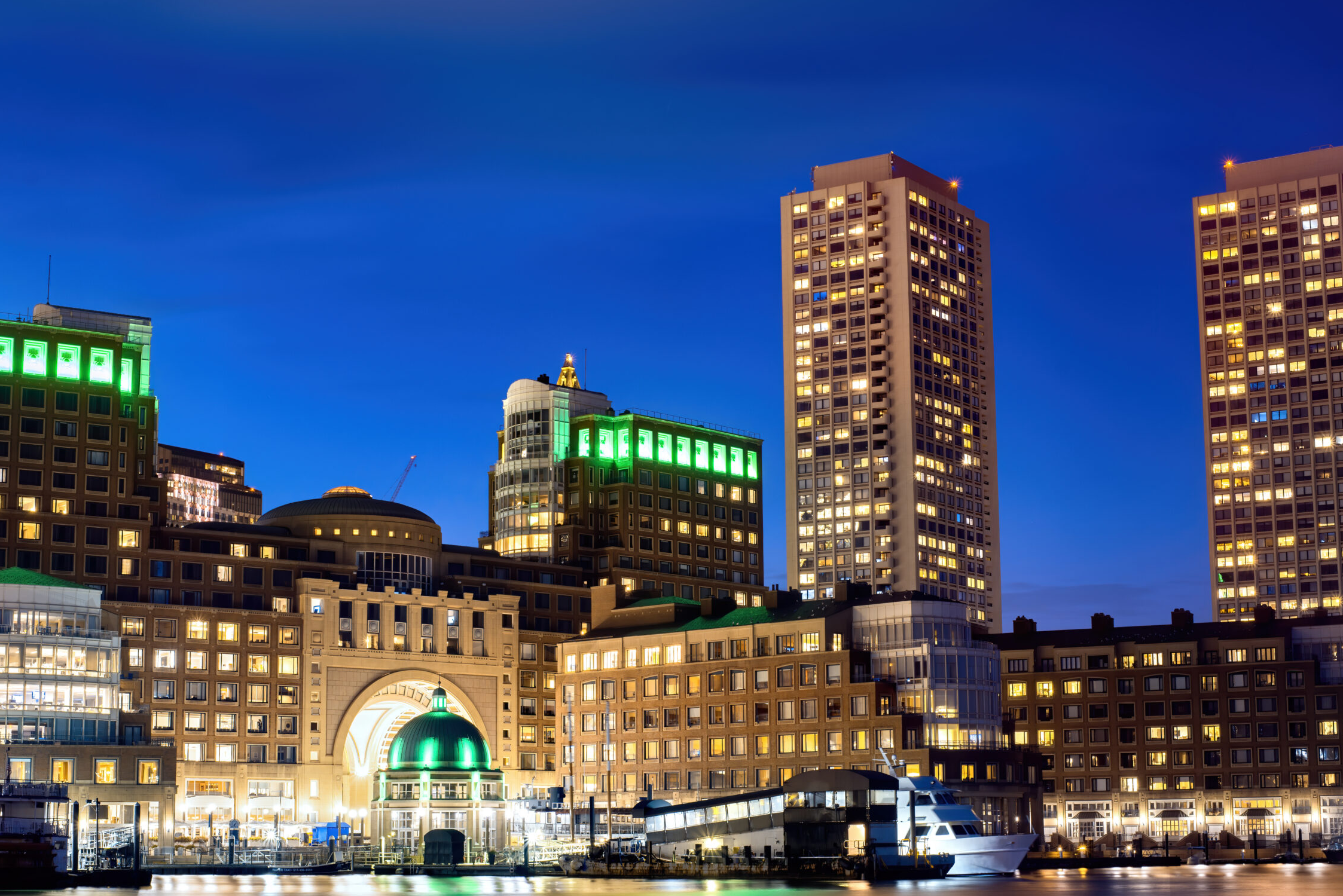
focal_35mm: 57
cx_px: 601
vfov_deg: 23.8
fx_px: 2127
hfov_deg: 35.0
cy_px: 470
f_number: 8
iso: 64
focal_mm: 50
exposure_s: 20
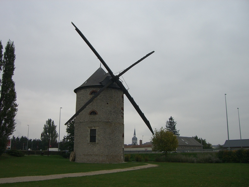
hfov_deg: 49.0
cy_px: 94
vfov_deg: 37.7
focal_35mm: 38
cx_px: 124
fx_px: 273
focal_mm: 6.2
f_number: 4.3
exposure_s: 1/250
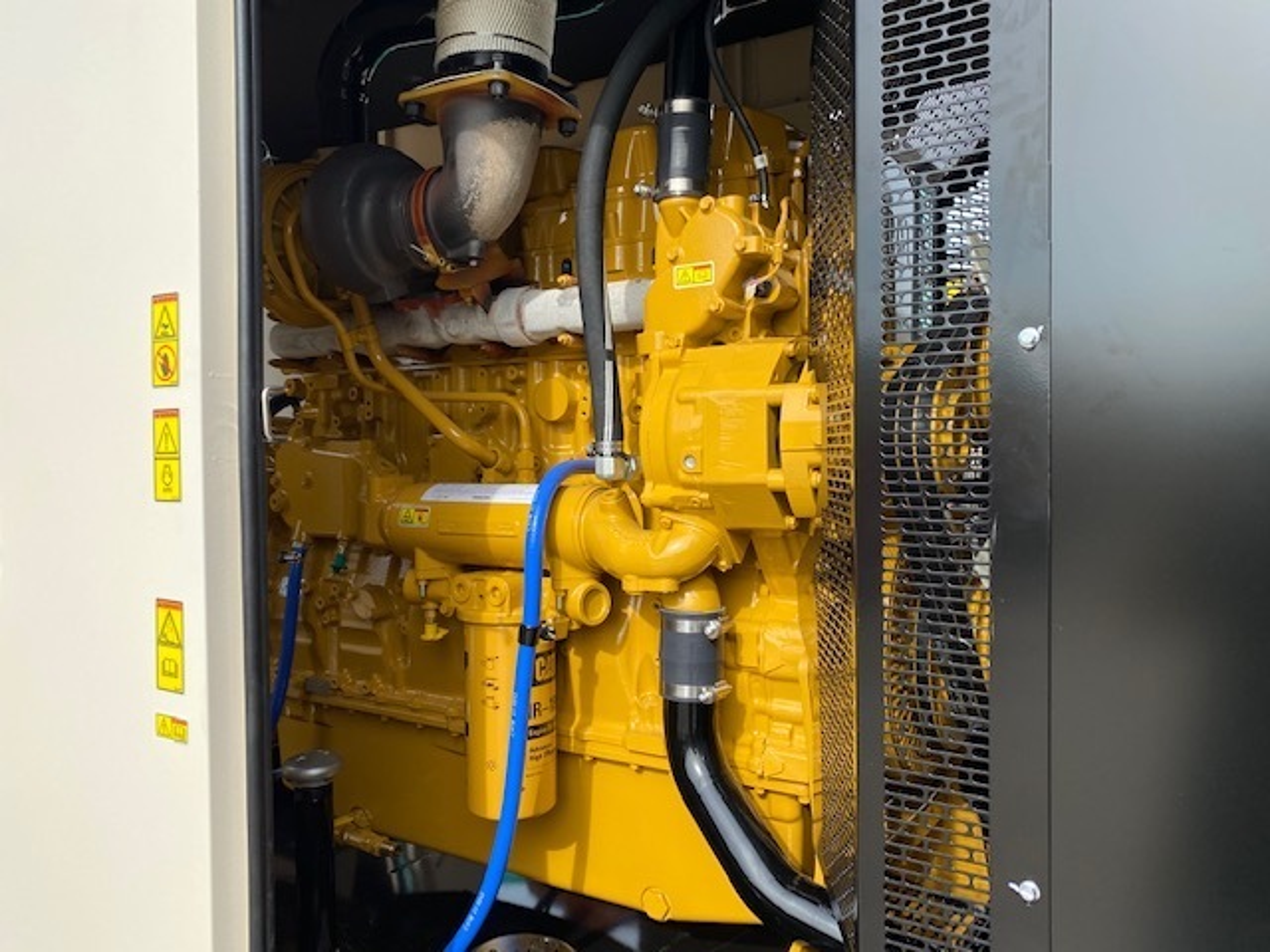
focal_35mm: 26
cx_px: 635
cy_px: 476
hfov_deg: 67.3
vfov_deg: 53.1
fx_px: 954
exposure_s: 1/1272
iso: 32
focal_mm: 4.25
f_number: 1.8
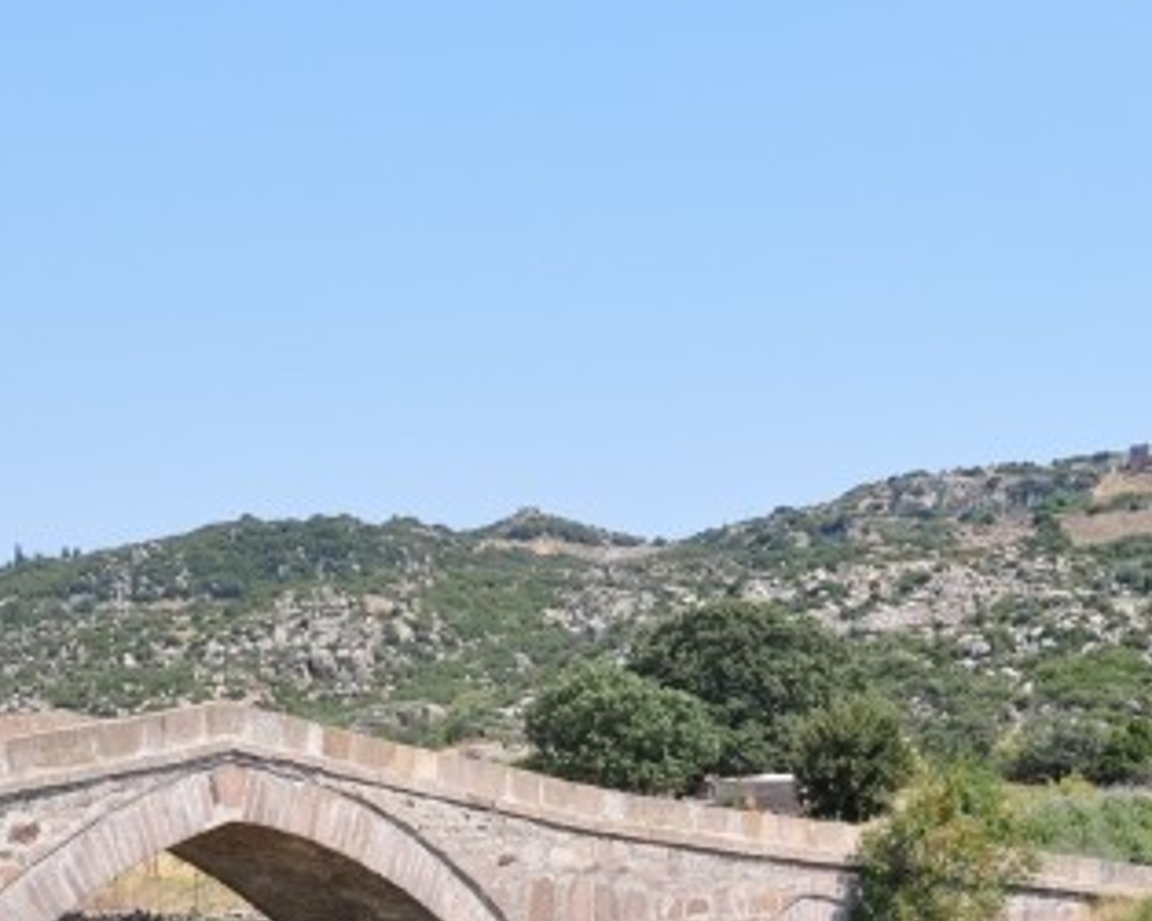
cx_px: 565
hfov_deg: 24.4
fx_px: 2659
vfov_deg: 19.4
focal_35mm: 78
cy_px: 754
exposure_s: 1/250
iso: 200
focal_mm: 26
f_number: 10
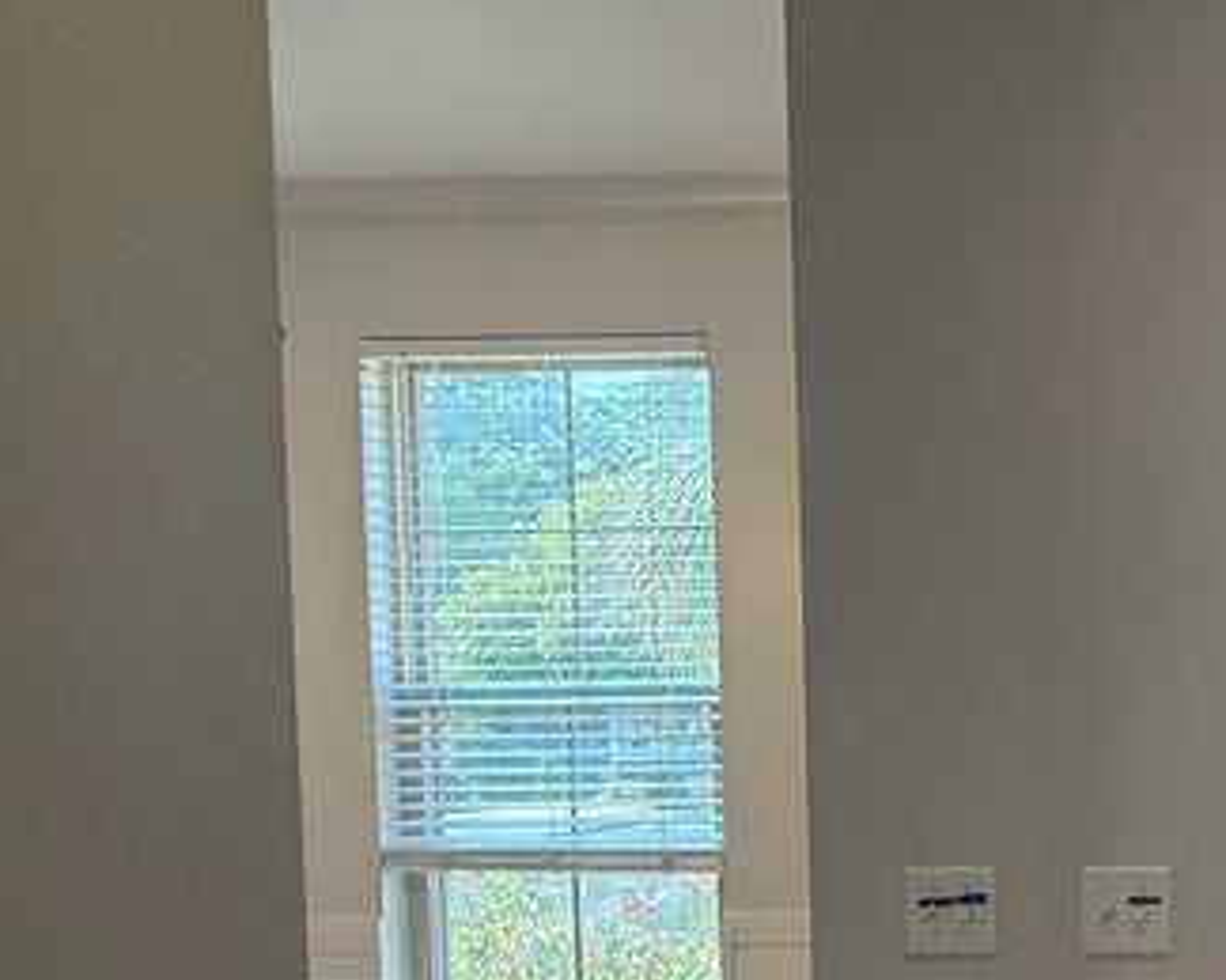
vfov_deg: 39.9
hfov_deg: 38.8
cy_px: 745
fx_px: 1306
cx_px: 1428
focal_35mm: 36
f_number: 2.2
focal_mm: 2.22
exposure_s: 1/120
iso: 200
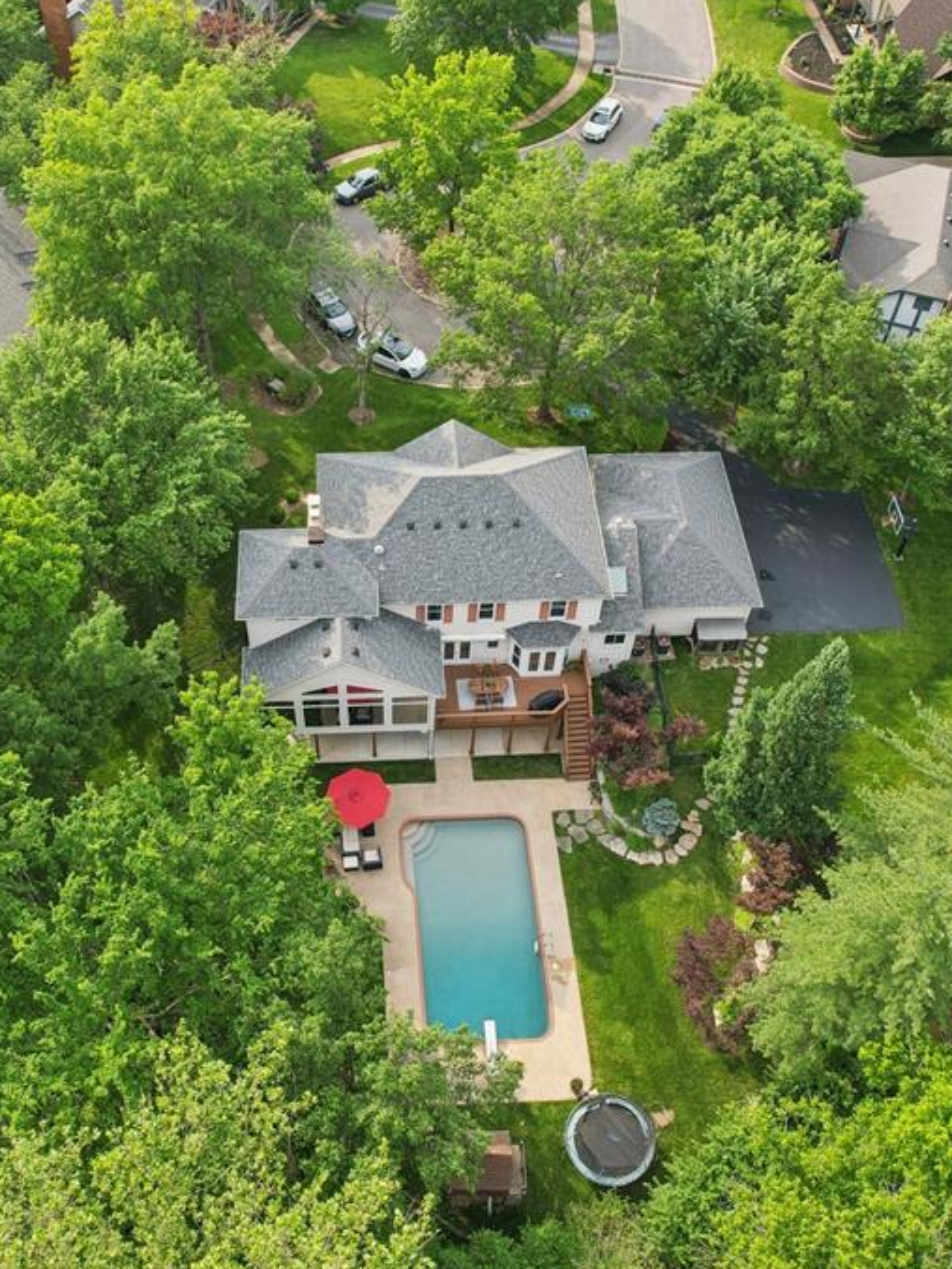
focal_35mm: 32
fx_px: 1173
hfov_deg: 44.1
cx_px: 407
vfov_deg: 56.8
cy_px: 635
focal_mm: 8.4
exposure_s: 1/640
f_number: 2.8
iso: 100
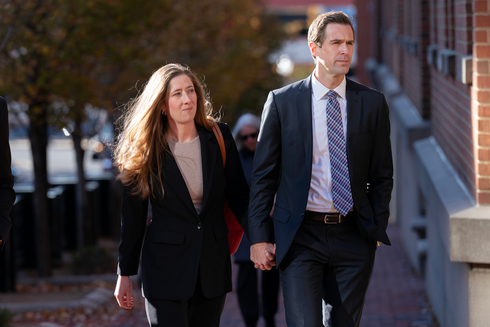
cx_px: 245
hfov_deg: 10.3
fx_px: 2722
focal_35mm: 200
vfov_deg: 6.9
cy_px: 164
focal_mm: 200
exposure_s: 1/320
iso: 200
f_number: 4
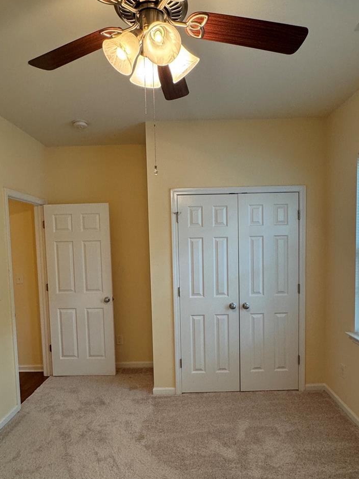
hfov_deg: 58.8
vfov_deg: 73.7
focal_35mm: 23
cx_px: 187
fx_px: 318
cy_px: 265
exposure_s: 1/120
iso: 250
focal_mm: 2.22
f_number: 2.2
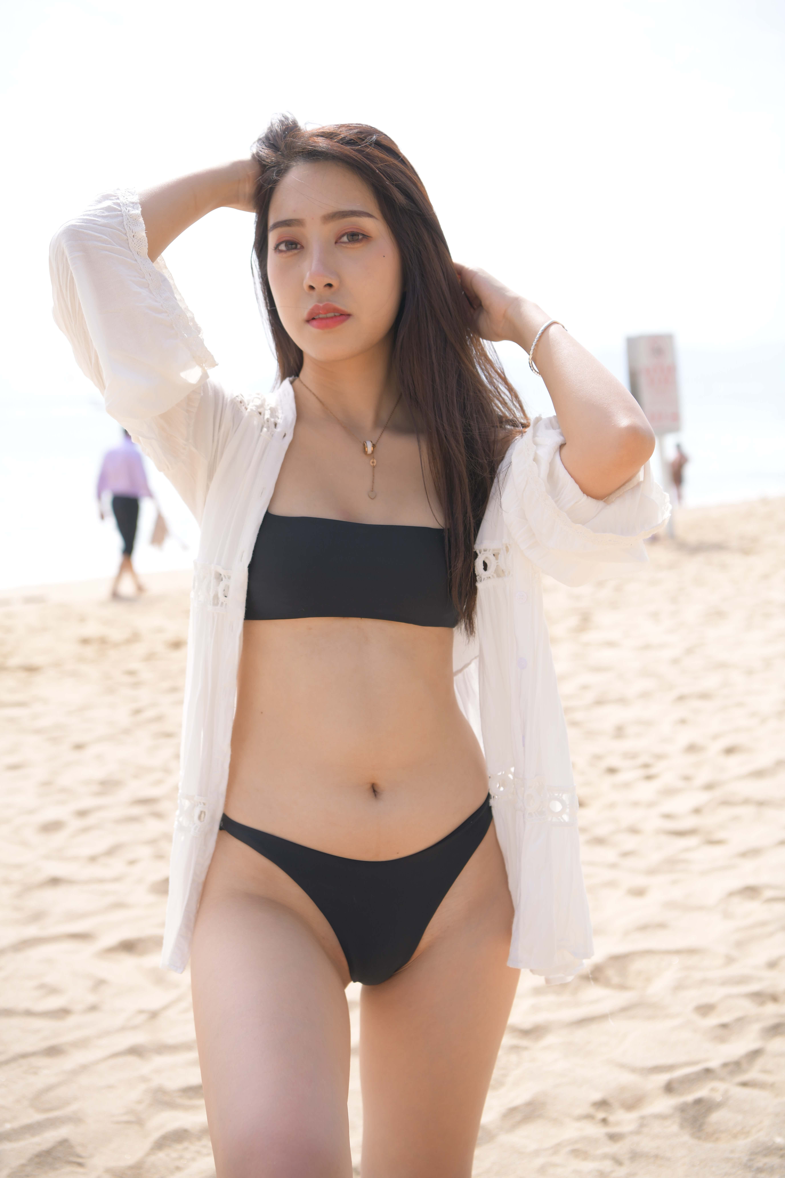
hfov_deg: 29.9
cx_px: 392
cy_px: 589
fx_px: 1472
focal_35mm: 45
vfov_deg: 43.6
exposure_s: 1/1600
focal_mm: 45
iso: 200
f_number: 4
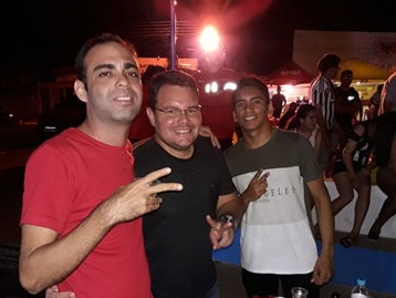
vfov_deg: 40.5
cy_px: 184
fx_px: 401
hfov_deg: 52.6
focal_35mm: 35
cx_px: 200
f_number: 1.9
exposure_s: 1/24
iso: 250
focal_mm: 3.7
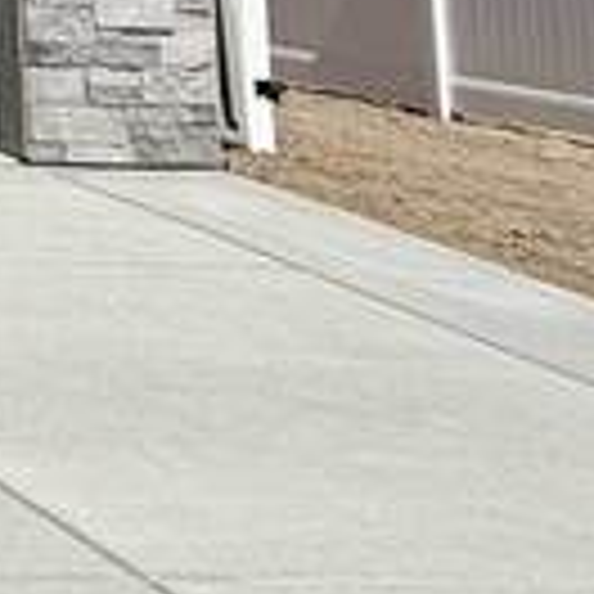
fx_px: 2330
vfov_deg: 12.8
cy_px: -576
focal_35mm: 120
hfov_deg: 10.4
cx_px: -1188
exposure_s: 1/1534
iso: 20
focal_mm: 2.22
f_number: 2.2
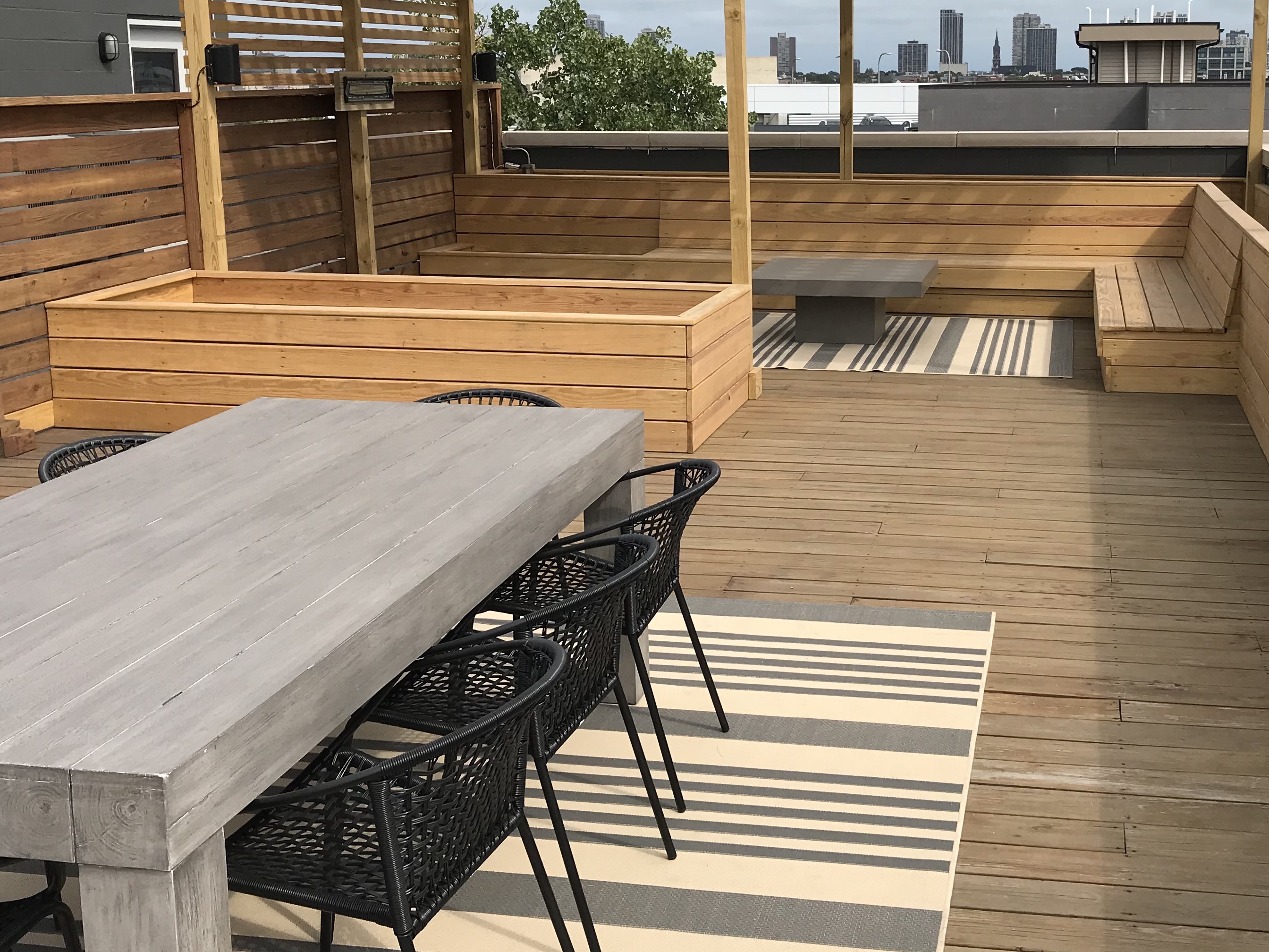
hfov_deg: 44.3
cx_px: 820
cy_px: 363
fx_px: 1540
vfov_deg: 34.2
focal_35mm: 42
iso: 20
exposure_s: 1/2591
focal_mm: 3.99
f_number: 1.8
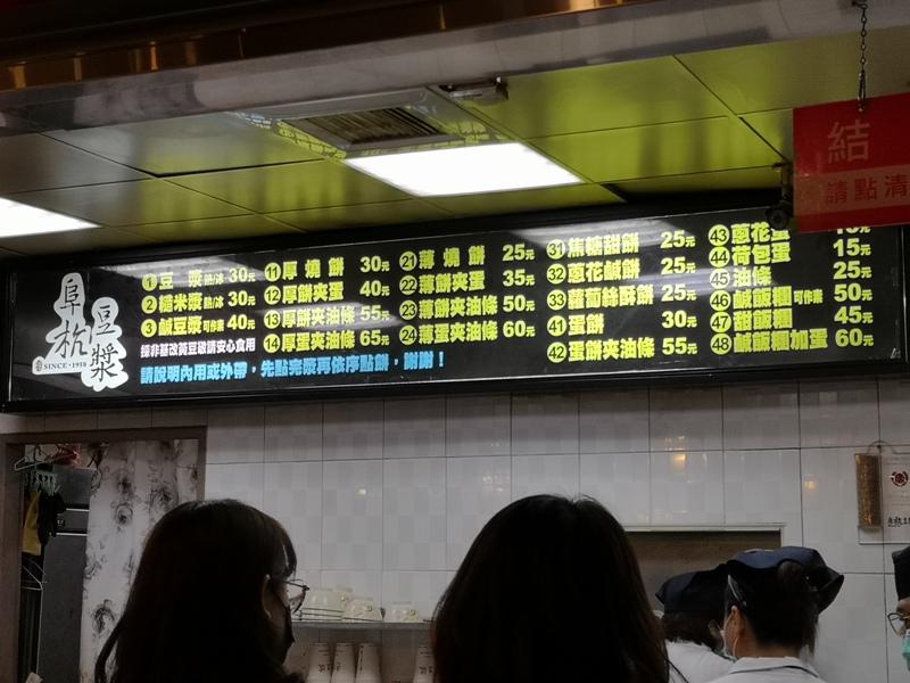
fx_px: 1630
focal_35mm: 62
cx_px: 455
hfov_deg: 31.2
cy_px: 342
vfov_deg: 23.7
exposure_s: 1/60
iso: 80
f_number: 1.8
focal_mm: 3.95
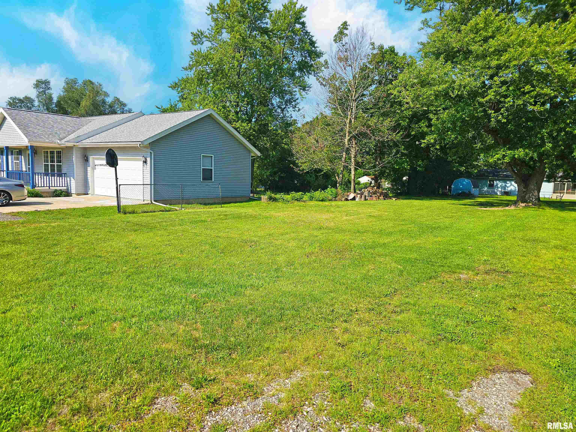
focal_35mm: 23
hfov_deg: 73.9
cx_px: 288
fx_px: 383
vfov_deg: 58.9
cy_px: 216
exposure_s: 1/857
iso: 10
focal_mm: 6.3
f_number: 1.7
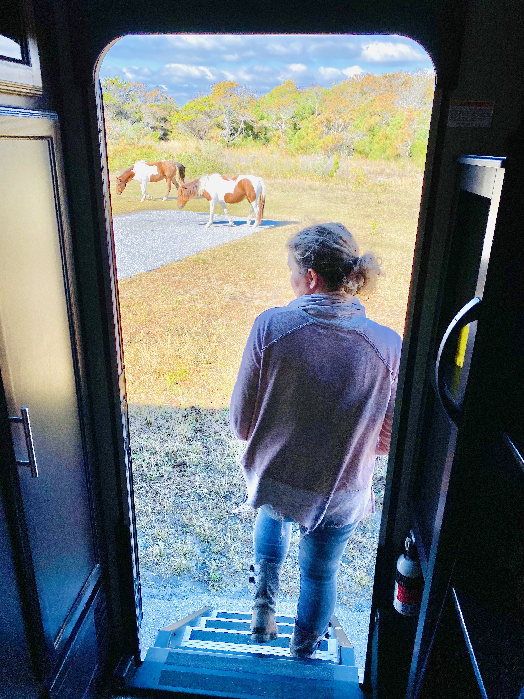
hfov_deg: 53.1
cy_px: 350
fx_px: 525
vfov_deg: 67.3
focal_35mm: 26
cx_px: 262
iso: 32
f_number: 1.8
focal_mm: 4.25
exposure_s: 1/871
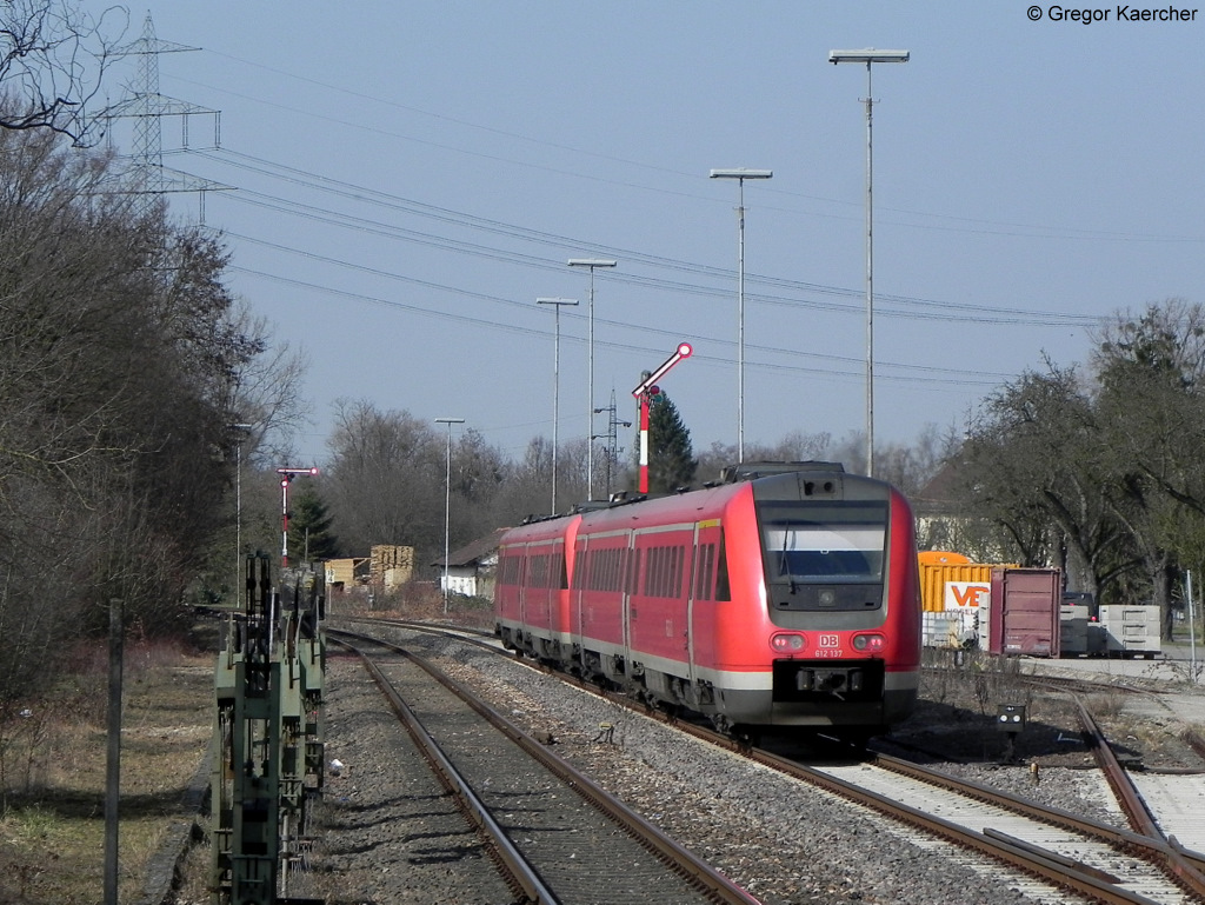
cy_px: 452
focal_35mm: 162
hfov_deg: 12.2
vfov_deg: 9.2
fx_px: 5642
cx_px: 602
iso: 160
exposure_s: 1/1000
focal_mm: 28.8
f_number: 5.6
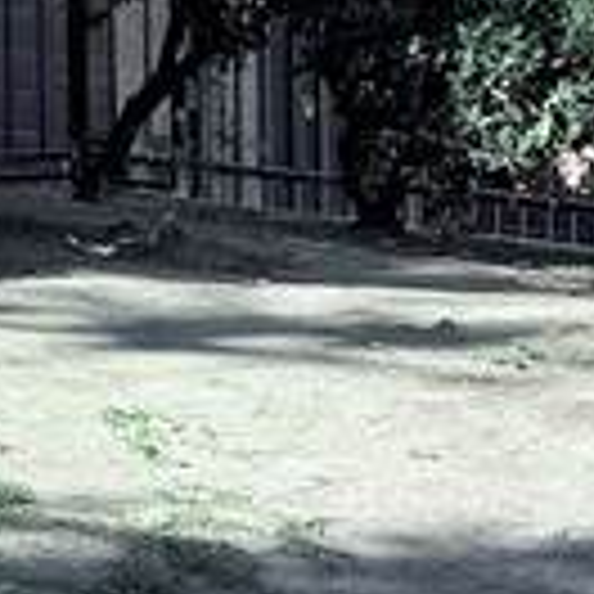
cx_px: -972
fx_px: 3203
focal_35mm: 165
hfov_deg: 9.2
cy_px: -234
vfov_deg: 10.3
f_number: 1.78
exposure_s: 1/1174
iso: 80
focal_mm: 6.76
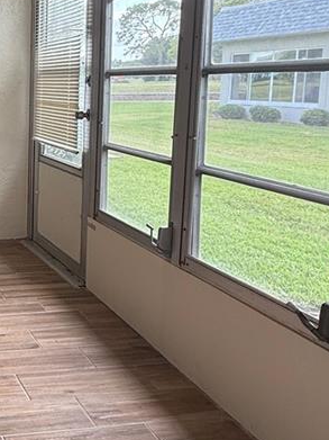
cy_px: 159
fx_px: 545
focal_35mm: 43
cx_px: -90
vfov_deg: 43.4
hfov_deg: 28.2
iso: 80
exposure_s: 1/99
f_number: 2.2
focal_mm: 2.22
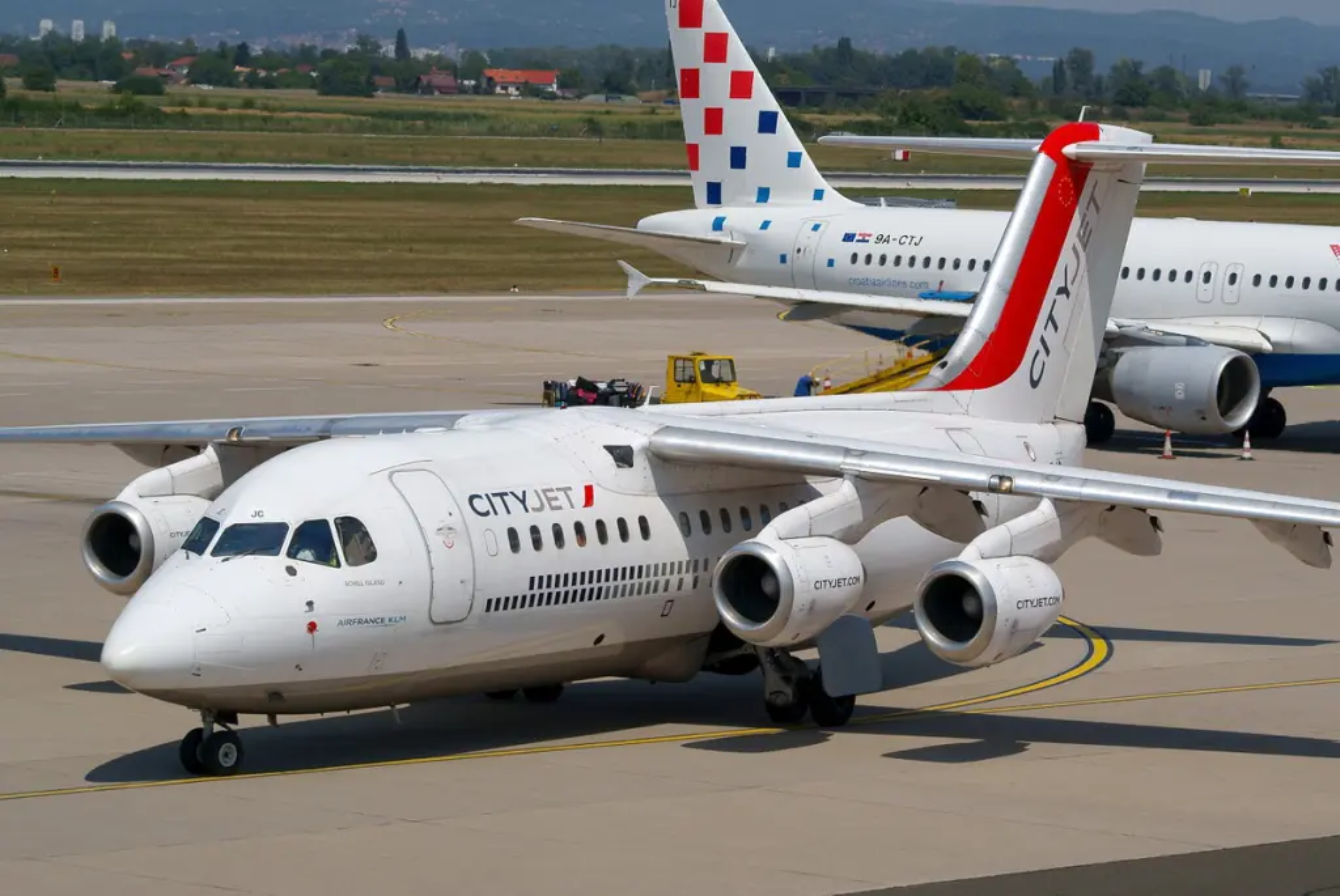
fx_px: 5030
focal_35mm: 135
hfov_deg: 15.2
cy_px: 448
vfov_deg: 10.2
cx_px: 670
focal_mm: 90
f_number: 8
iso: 100
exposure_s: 1/1250
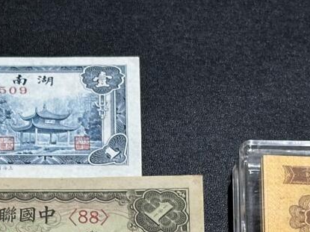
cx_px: 123
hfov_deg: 12.2
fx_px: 1450
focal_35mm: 162
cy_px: 327
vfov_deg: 9.0
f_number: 1.78
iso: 100
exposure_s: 1/50
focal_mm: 6.86
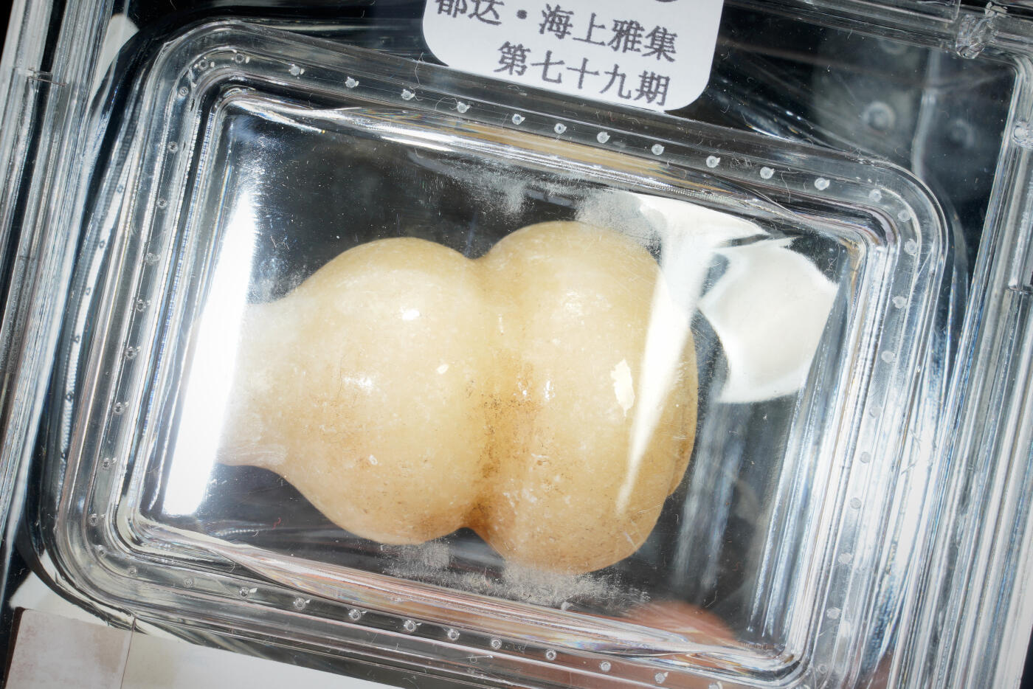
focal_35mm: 157
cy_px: 344
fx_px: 4506
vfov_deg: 8.7
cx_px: 516
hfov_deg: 13.1
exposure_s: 1/160
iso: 100
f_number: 18
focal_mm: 105
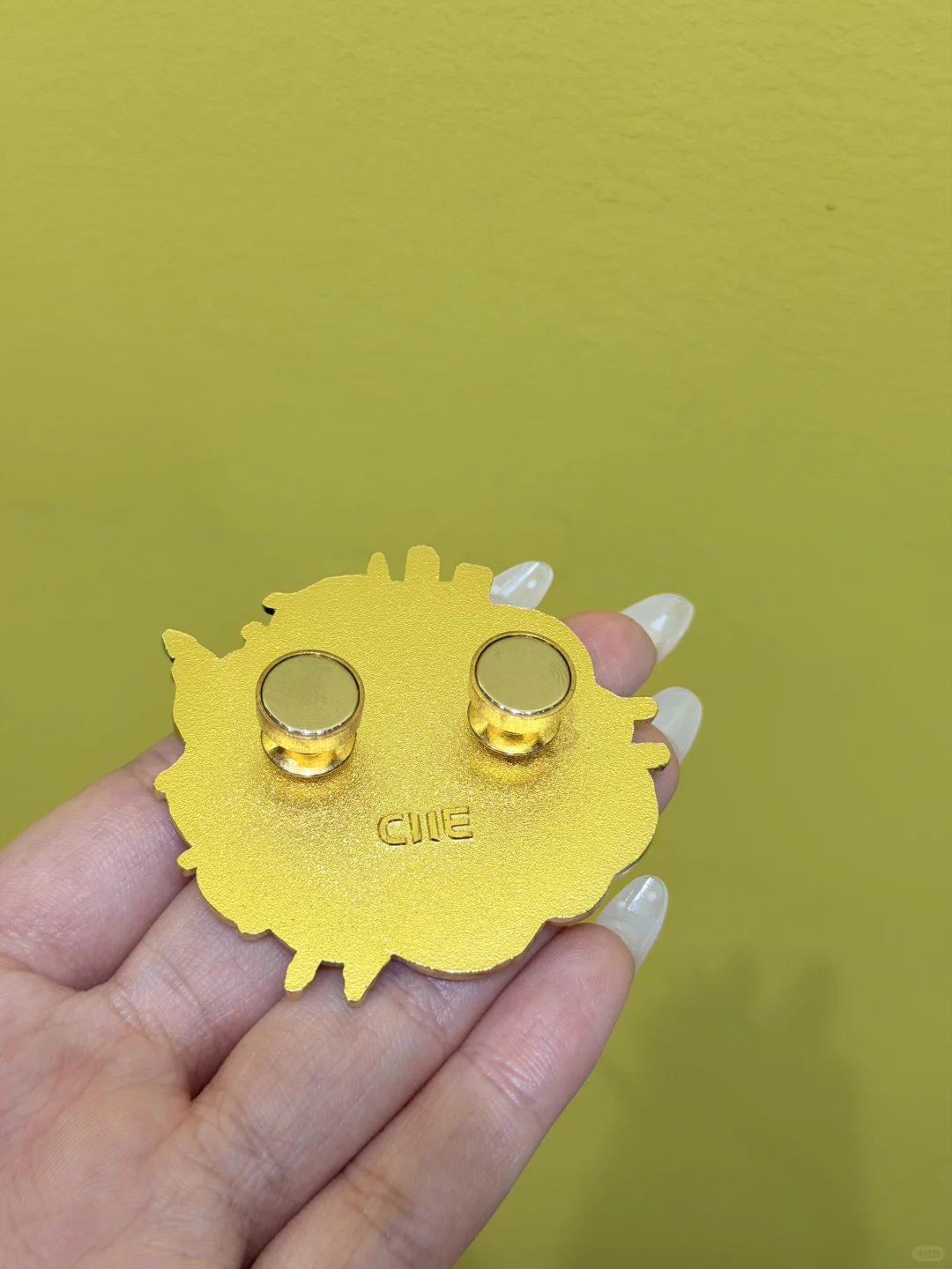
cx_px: 476
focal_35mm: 48
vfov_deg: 39.7
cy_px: 634
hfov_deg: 30.3
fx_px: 1760
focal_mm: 6.76
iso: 50
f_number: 1.78
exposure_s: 1/121
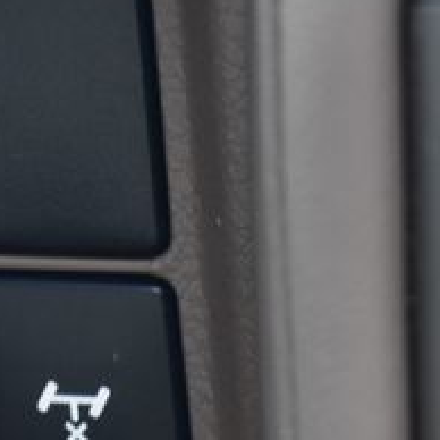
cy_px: 238
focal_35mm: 231
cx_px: 59
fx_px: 3328
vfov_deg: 7.6
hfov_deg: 7.5
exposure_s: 1/15
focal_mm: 55
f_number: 6.3
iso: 1250
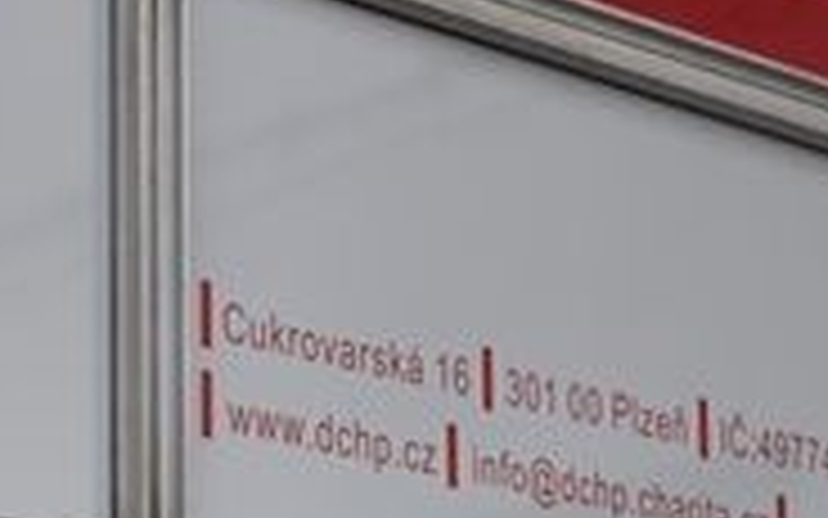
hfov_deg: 11.7
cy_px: 1002
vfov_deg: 7.1
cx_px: 351
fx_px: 4036
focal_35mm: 179
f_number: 3.8
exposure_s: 1/400
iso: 100
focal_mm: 21
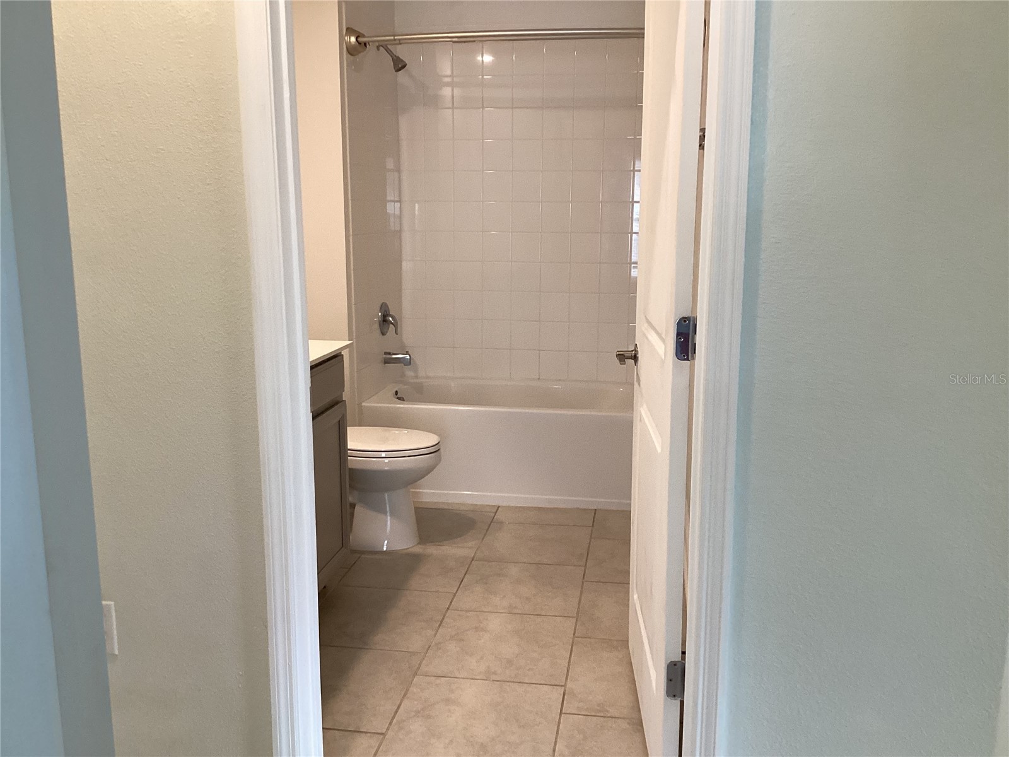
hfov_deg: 58.4
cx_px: 504
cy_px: 378
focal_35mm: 31
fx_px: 904
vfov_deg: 45.4
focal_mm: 3.3
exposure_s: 1/60
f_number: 2.4
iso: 160
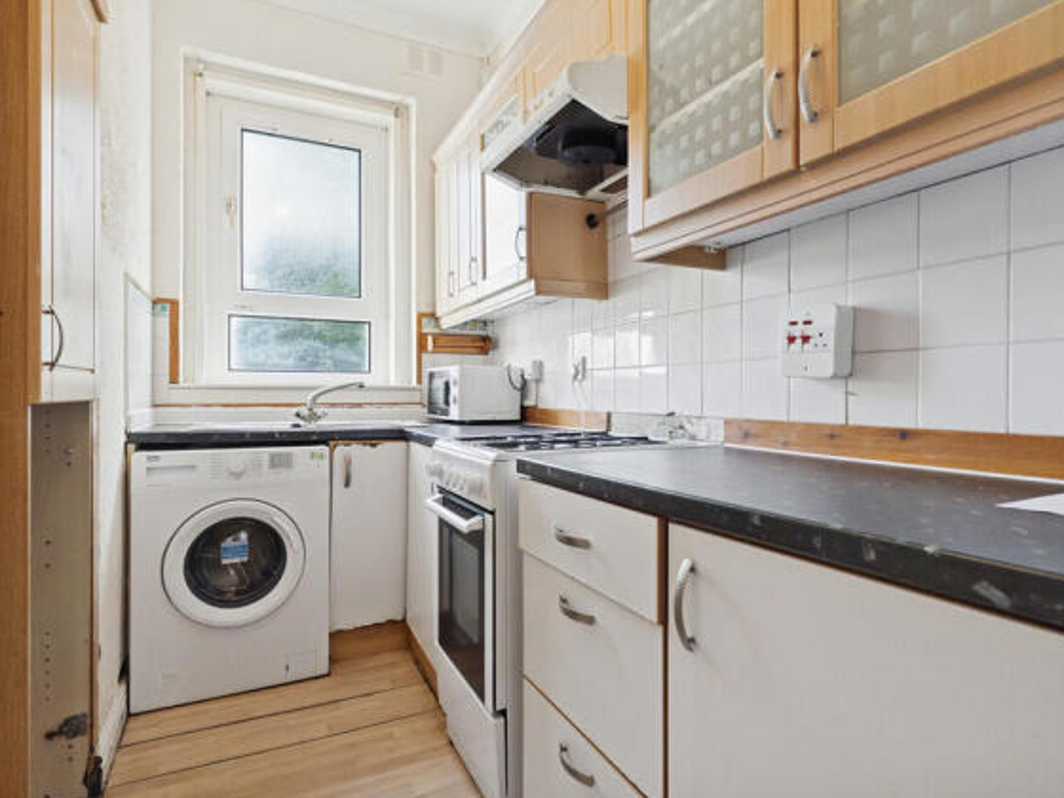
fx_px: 571
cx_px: 556
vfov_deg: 69.9
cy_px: 396
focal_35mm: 19
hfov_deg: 85.9
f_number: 5
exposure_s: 1/60
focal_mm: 11
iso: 640
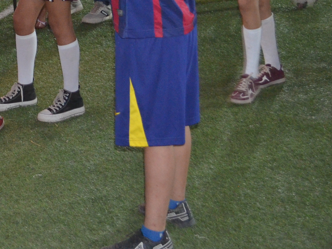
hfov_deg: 18.1
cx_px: -43
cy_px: -37
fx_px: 997
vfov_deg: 13.9
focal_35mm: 104
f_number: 4
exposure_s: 1/60
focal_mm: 24
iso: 2000
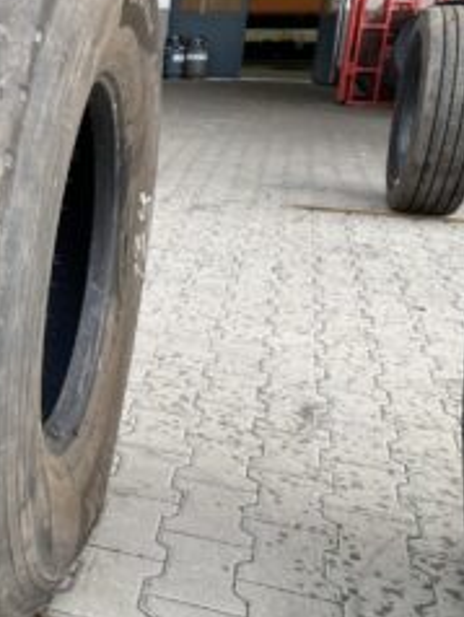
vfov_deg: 40.3
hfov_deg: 27.7
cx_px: -73
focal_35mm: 47
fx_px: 838
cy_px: 253
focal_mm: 4.25
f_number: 1.8
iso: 32
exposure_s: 1/122
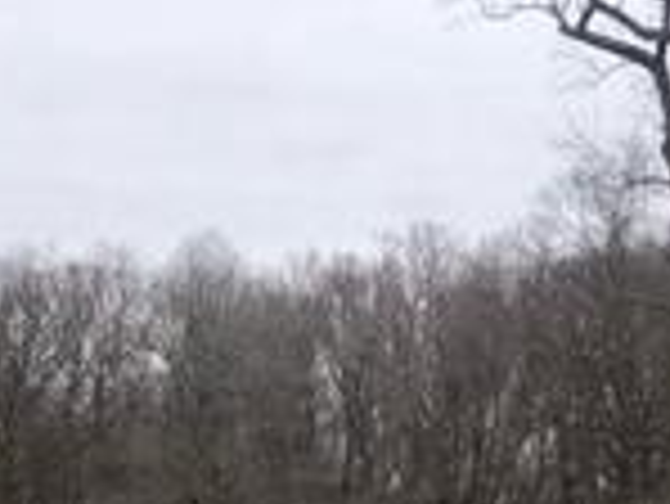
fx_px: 2324
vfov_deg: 11.5
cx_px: 162
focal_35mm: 120
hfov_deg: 16.3
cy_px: 896
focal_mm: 4
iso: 20
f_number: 1.8
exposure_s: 1/484
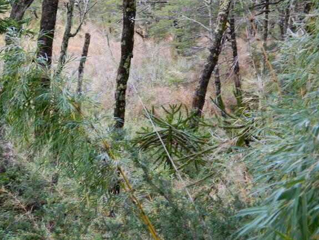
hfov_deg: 33.6
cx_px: 115
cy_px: 80
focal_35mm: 57
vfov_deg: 25.6
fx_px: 526
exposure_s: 1/30
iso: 80
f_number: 3.5
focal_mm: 7.3
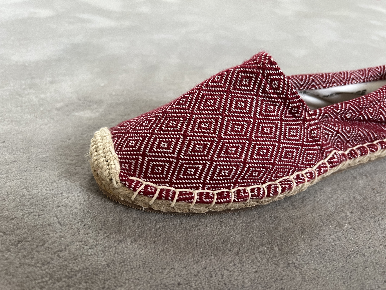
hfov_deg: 67.3
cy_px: 145
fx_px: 290
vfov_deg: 53.1
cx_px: 193
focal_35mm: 26
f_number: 1.5
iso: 200
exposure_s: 1/60
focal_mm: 5.7
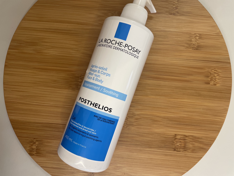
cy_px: 88
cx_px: 117
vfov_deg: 53.1
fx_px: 176
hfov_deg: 67.3
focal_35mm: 26
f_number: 1.6
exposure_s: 1/100
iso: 64
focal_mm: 4.2
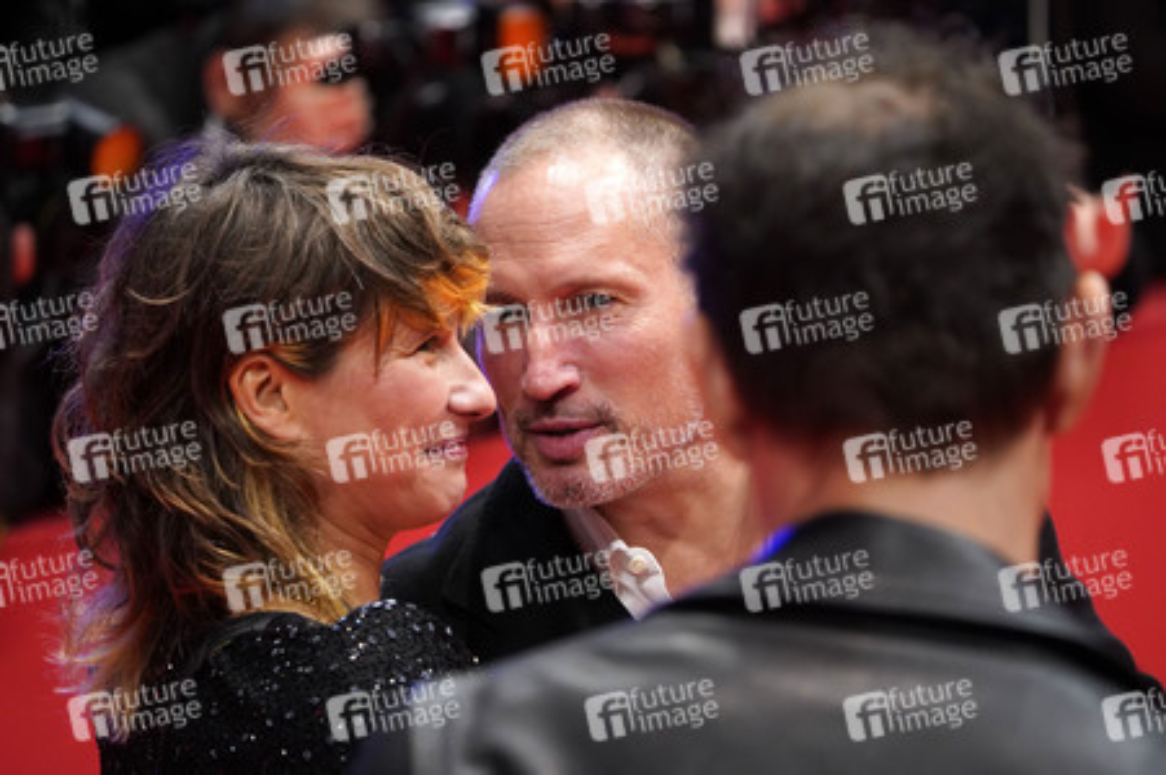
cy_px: 388
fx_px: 6473
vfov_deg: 6.9
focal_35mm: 200
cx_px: 583
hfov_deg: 10.3
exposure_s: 1/200
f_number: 5.6
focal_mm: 200
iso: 5000
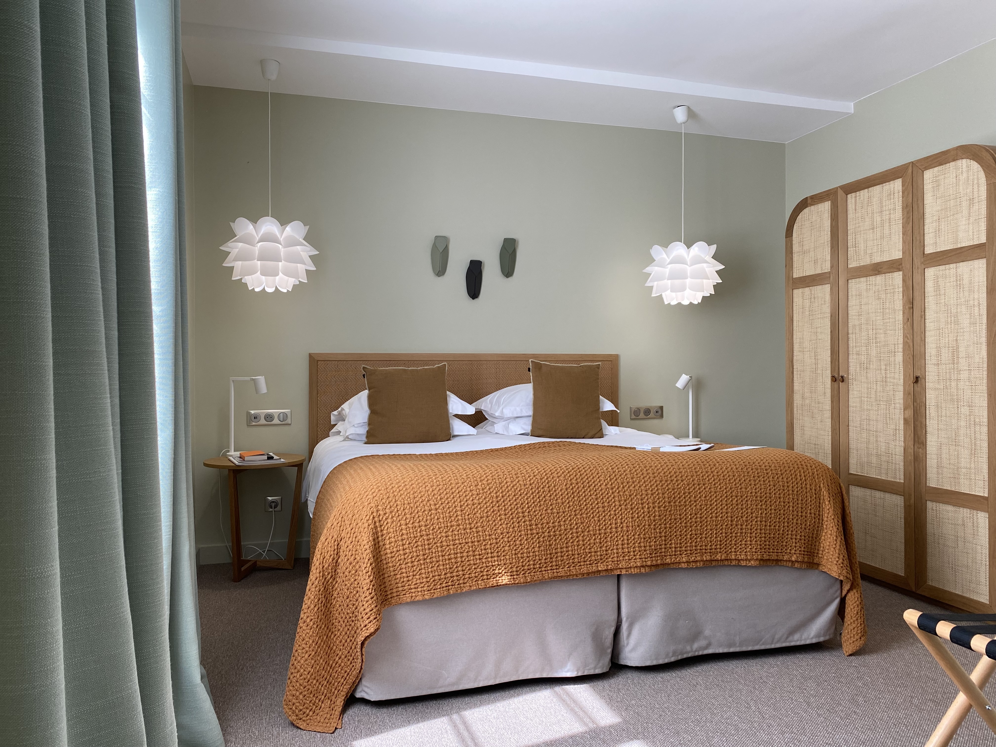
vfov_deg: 53.1
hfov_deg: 67.3
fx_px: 748
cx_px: 498
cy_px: 374
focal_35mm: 26
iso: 80
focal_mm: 4.25
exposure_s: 1/121
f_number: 1.8
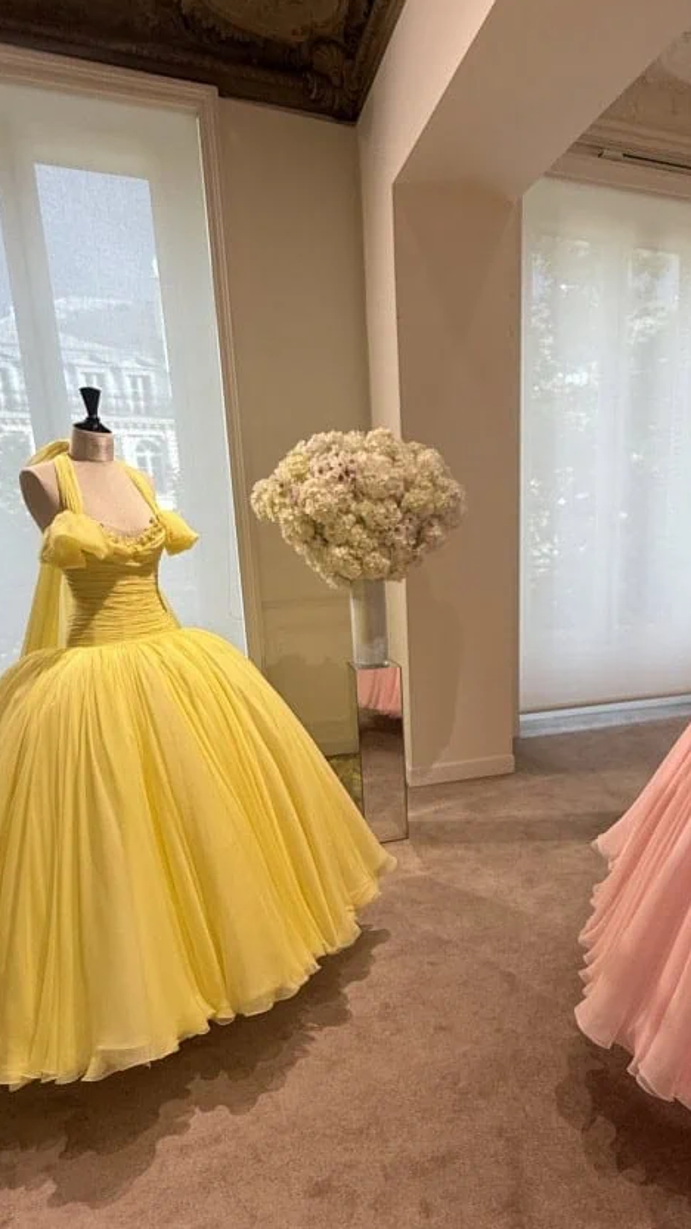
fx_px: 717
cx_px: 483
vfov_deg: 80.7
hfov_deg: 50.2
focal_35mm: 22
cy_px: 703
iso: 100
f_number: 2.2
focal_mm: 2.2
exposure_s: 1/99
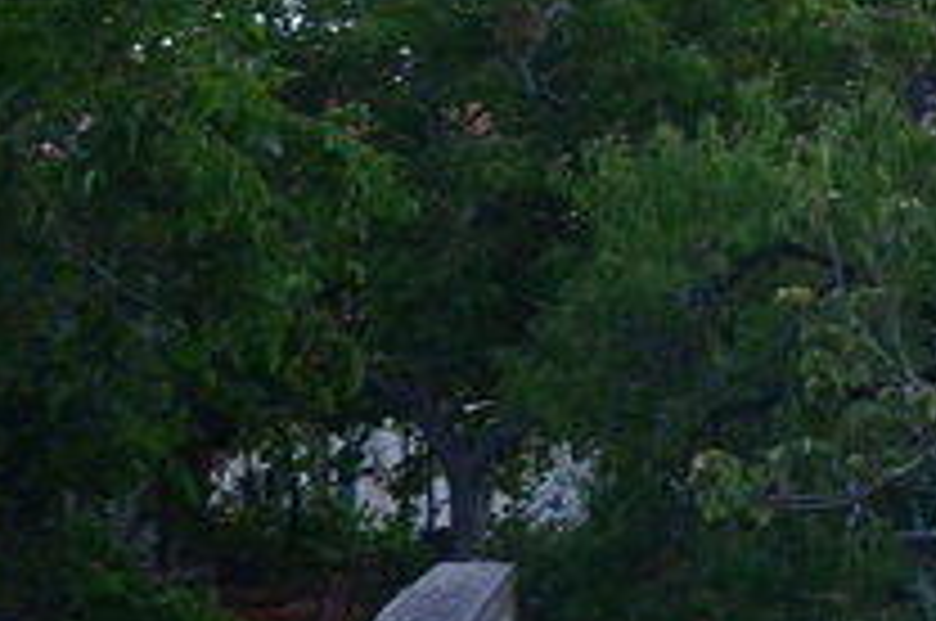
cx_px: 1764
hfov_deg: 11.0
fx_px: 4491
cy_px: -356
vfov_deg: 7.7
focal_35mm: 173
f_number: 5.6
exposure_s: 1/80
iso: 2000
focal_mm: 24
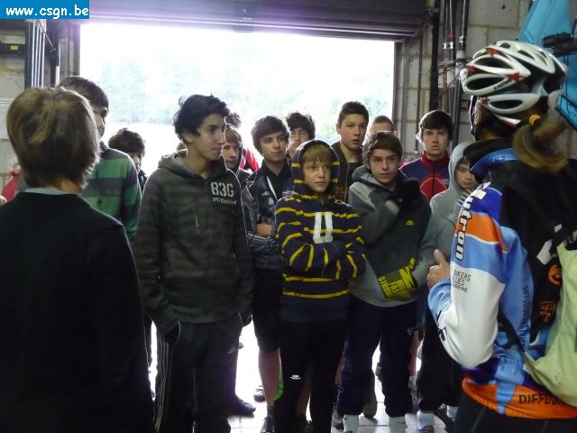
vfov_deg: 39.7
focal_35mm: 36
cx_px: 288
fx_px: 600
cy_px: 216
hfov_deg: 51.4
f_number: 3.3
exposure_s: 1/25
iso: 800
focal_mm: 4.7
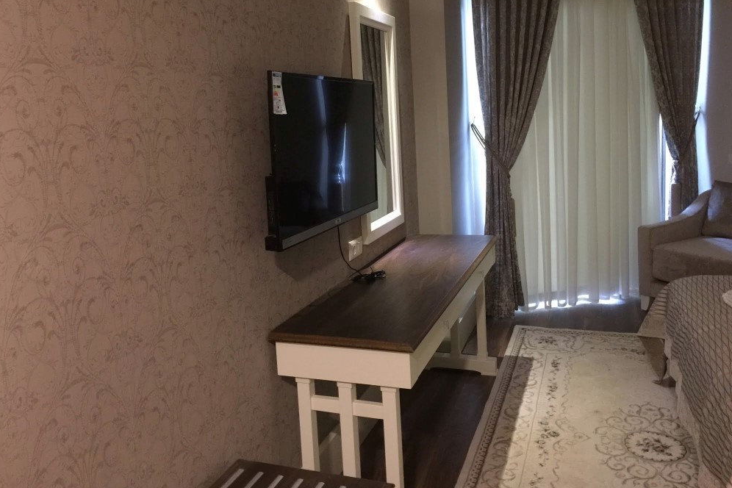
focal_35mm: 31
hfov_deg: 60.3
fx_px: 630
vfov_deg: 42.2
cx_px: 357
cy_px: 207
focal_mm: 4.15
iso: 100
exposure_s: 1/4
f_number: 2.2
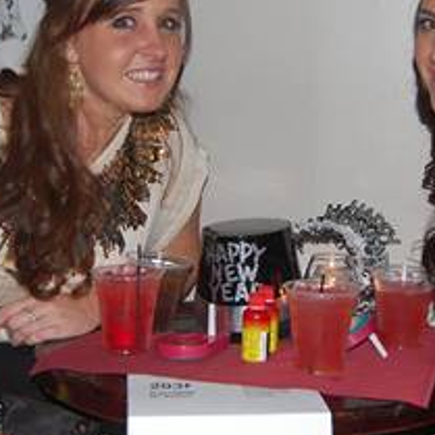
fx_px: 995
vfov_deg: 24.6
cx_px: 256
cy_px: 179
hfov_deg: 24.6
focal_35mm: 70
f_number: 3.8
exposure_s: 1/60
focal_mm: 23
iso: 400
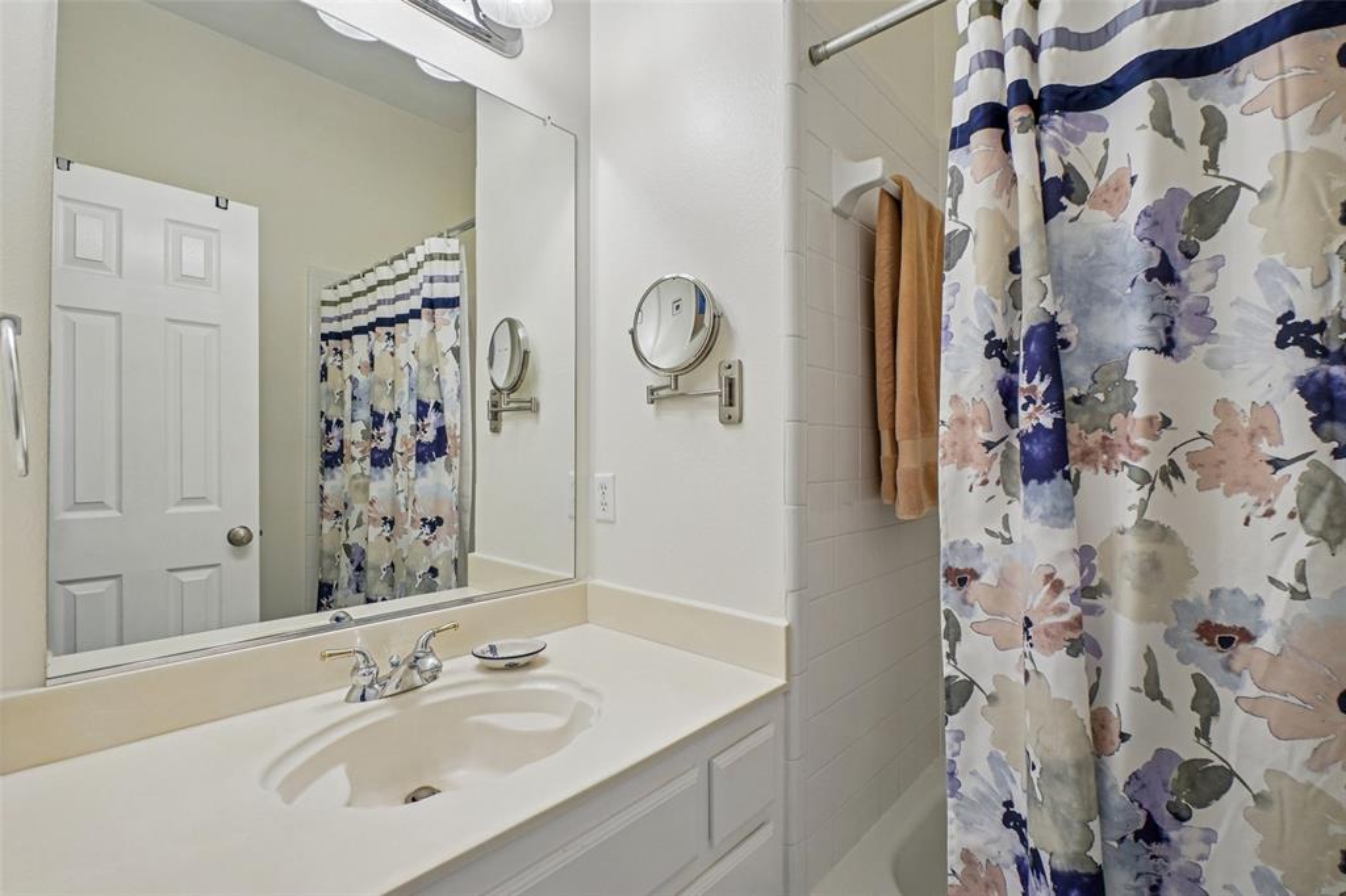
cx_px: 673
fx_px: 561
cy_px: 448
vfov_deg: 77.3
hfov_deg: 100.4
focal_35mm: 15
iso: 400
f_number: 8
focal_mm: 10
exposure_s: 1/15
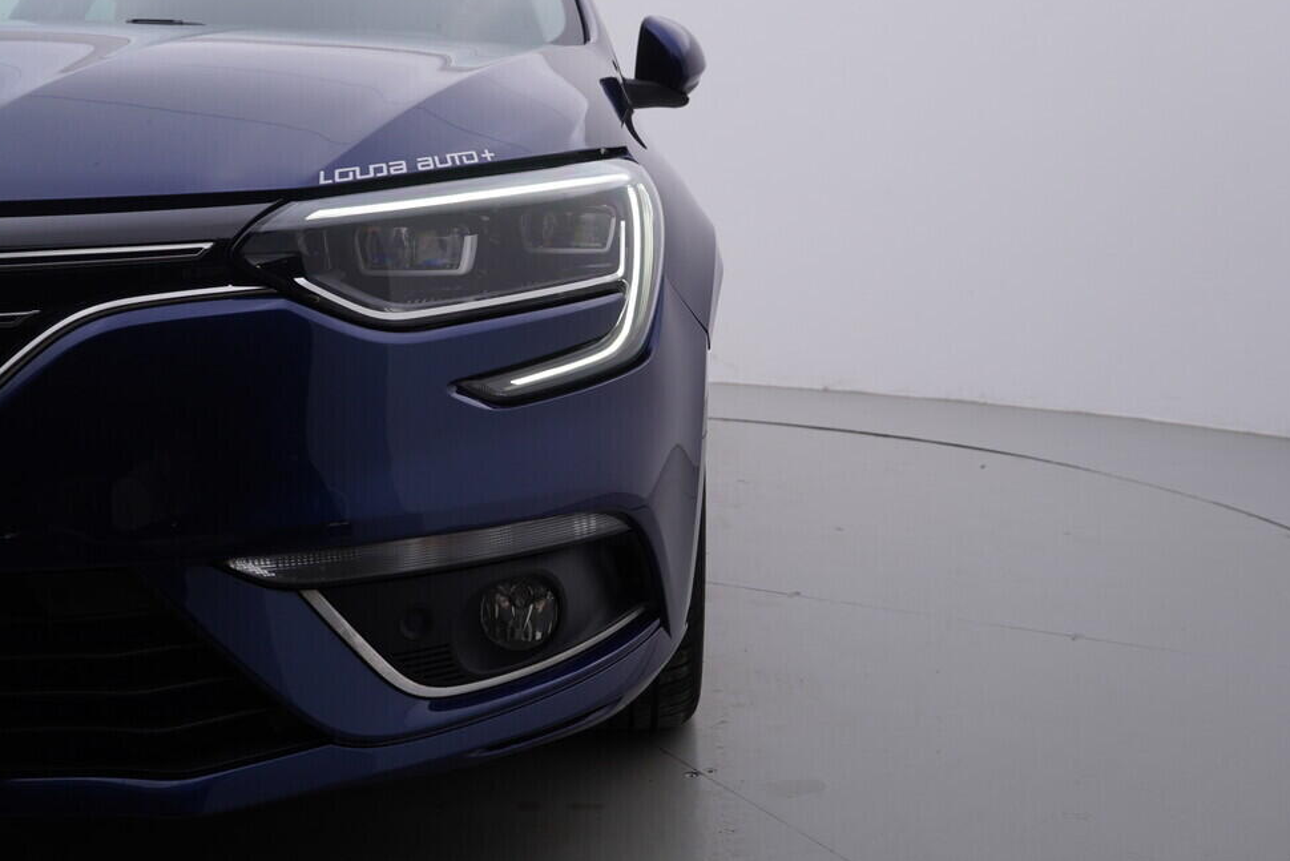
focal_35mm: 38
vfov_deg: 35.1
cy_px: 425
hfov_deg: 50.7
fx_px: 1362
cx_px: 638
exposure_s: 1/100
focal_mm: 24
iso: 125
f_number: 4.5
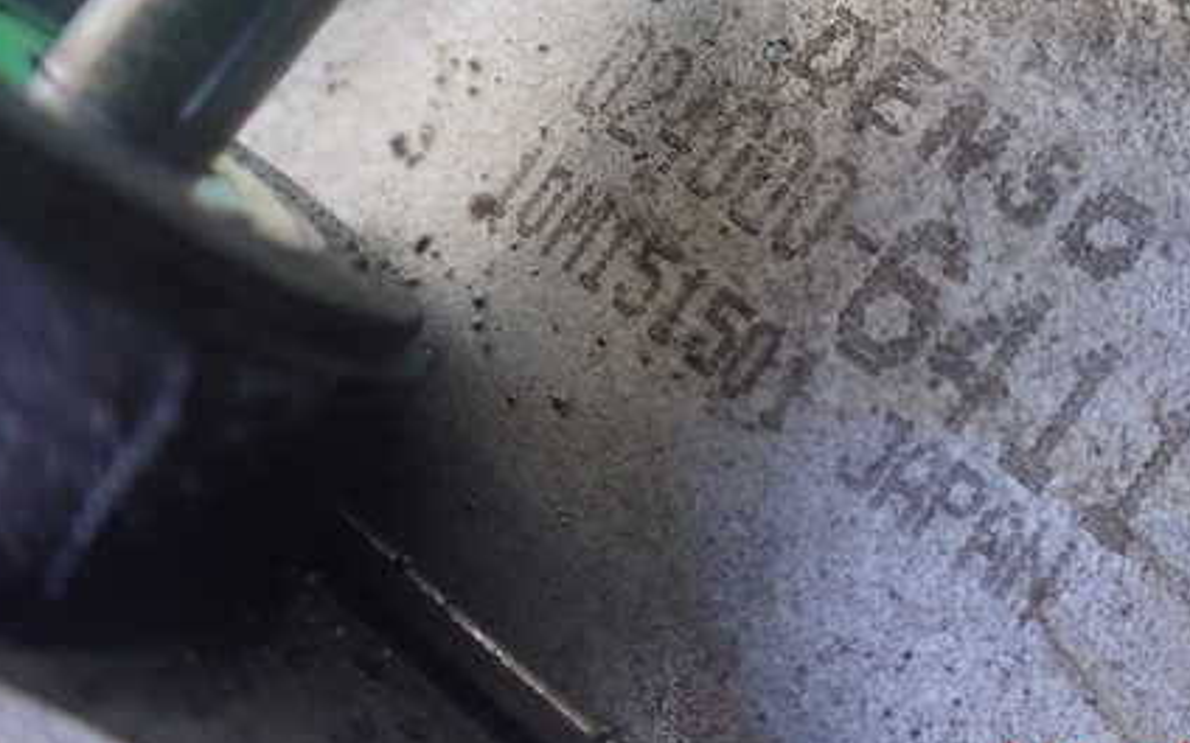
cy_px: 177
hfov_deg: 43.7
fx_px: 1459
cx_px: 797
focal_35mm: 45
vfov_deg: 28.1
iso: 800
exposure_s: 1/100
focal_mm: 5.4
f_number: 2.3
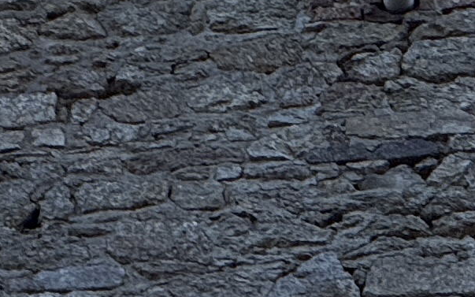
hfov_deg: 2.5
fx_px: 11017
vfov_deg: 1.5
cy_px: -295
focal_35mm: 851
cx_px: 679
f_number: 2.8
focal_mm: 15.66
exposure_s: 1/728
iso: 50
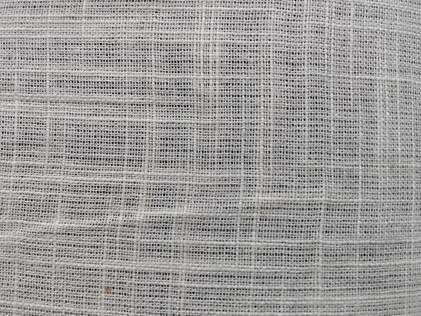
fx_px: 353
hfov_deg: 61.6
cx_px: 205
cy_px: 156
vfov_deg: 48.2
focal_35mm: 29
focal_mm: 2.78
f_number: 2
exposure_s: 1/50
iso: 160
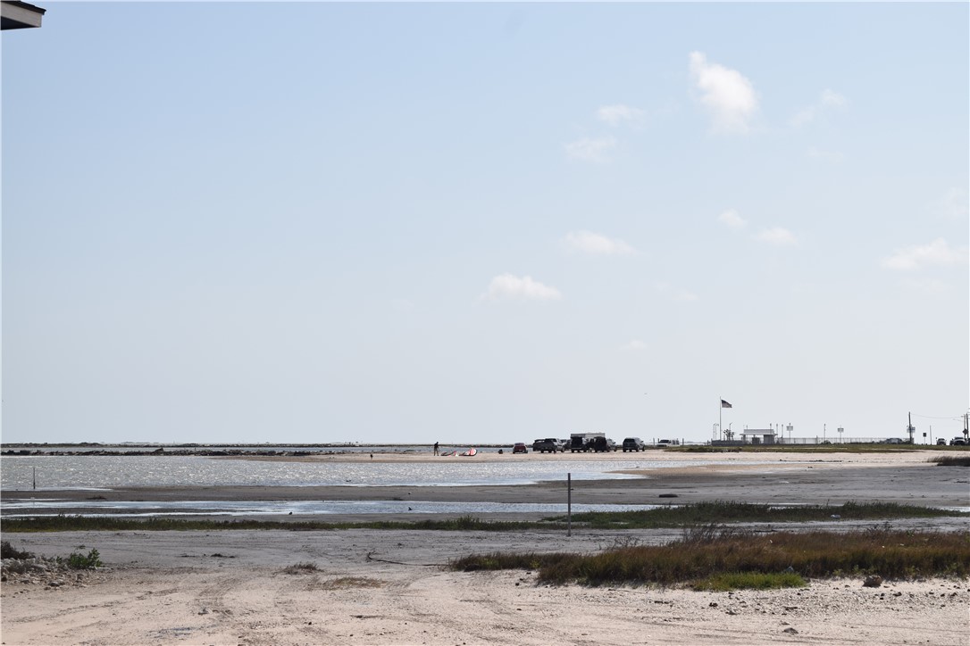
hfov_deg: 24.6
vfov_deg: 16.6
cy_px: 323
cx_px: 485
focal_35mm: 82
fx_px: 2223
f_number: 10
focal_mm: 55
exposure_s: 1/400
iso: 100
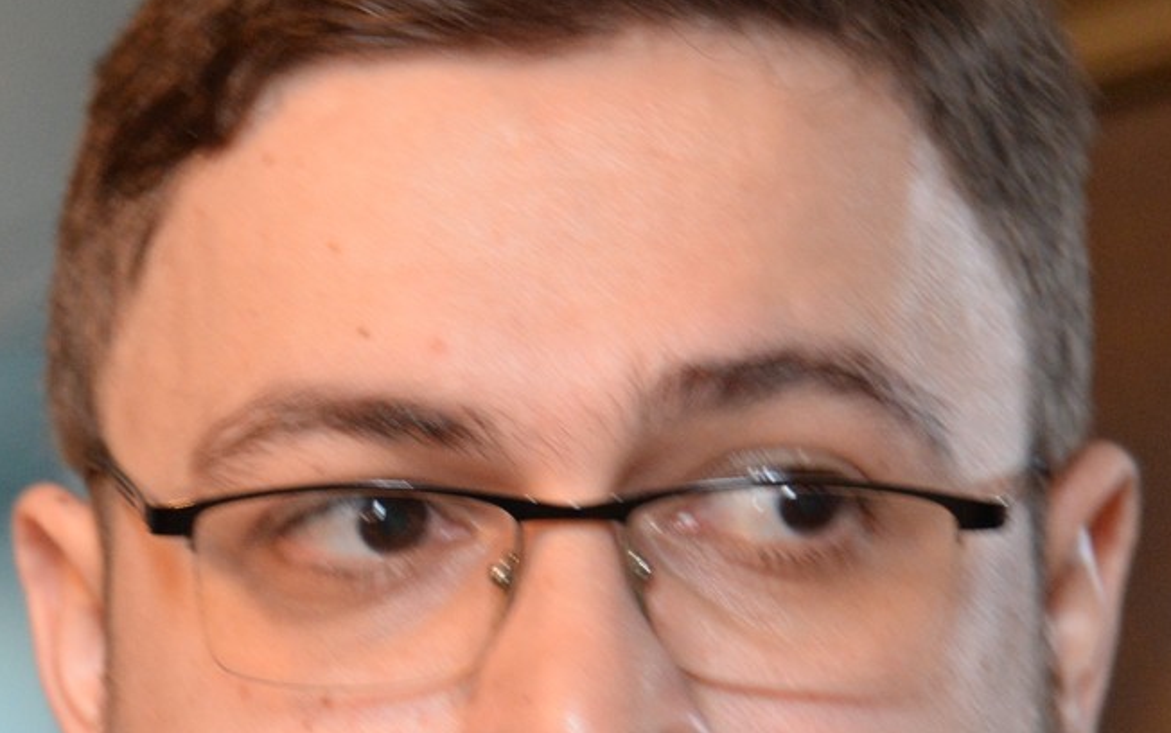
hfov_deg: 5.2
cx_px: 63
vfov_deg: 3.3
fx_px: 12898
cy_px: 620
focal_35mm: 404
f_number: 5.6
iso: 2500
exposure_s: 1/30
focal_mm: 135
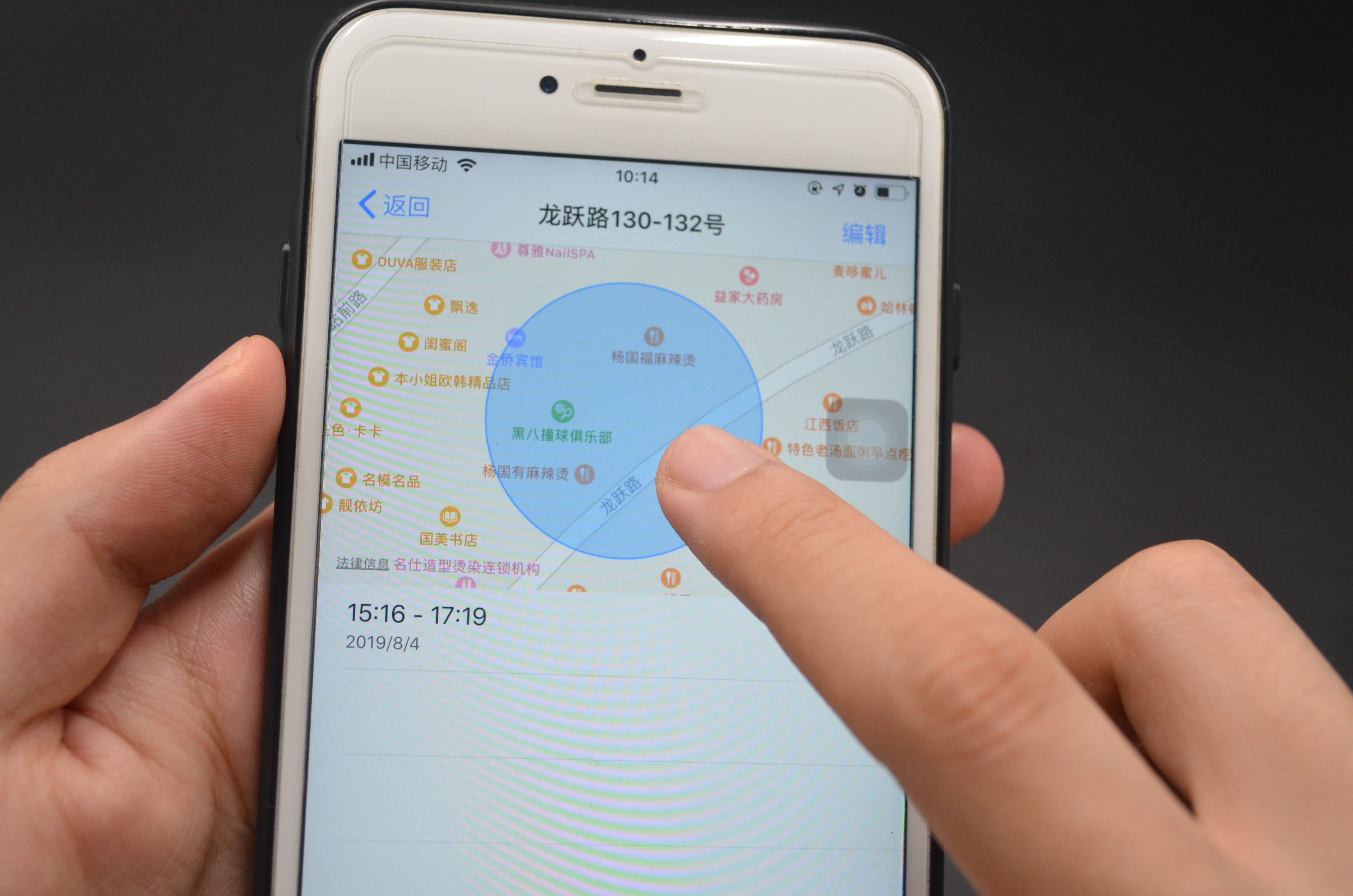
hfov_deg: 43.7
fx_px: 1688
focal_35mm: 45
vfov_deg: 29.7
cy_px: 448
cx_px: 676
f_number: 4.5
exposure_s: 1/500
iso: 1400
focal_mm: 30
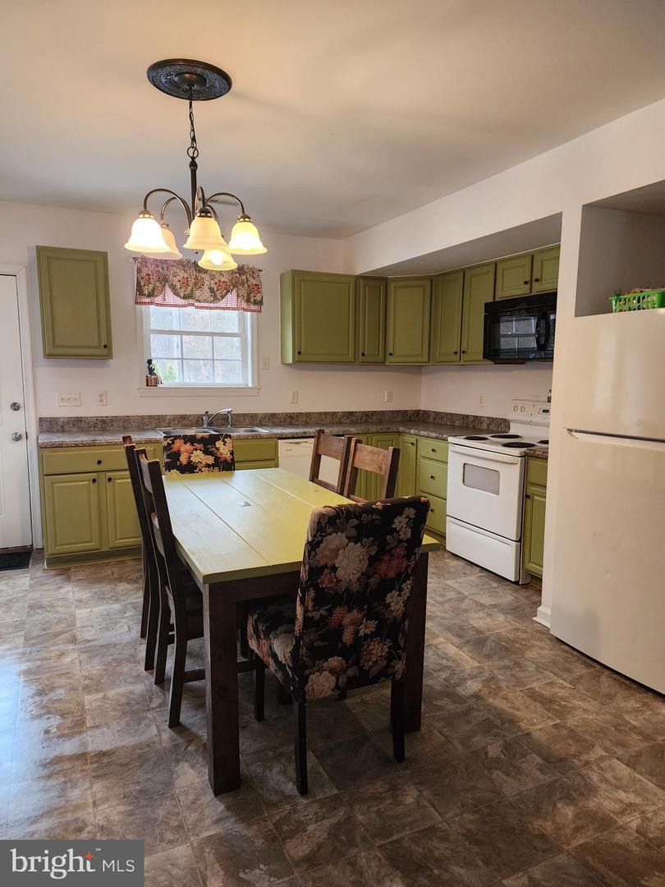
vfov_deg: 73.9
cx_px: 332
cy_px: 444
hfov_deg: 58.9
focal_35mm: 23
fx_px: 589
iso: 400
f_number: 1.8
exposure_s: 1/120
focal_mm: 6.4
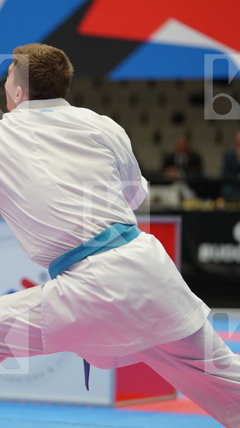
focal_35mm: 207
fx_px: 2342
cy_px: 214
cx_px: -5
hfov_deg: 5.8
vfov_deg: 10.4
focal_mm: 131
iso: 2500
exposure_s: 1/1000
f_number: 2.8
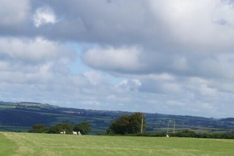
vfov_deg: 11.1
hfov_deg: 16.6
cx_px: 45
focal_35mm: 122
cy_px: 165
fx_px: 794
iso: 100
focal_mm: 35
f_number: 14
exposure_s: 1/100
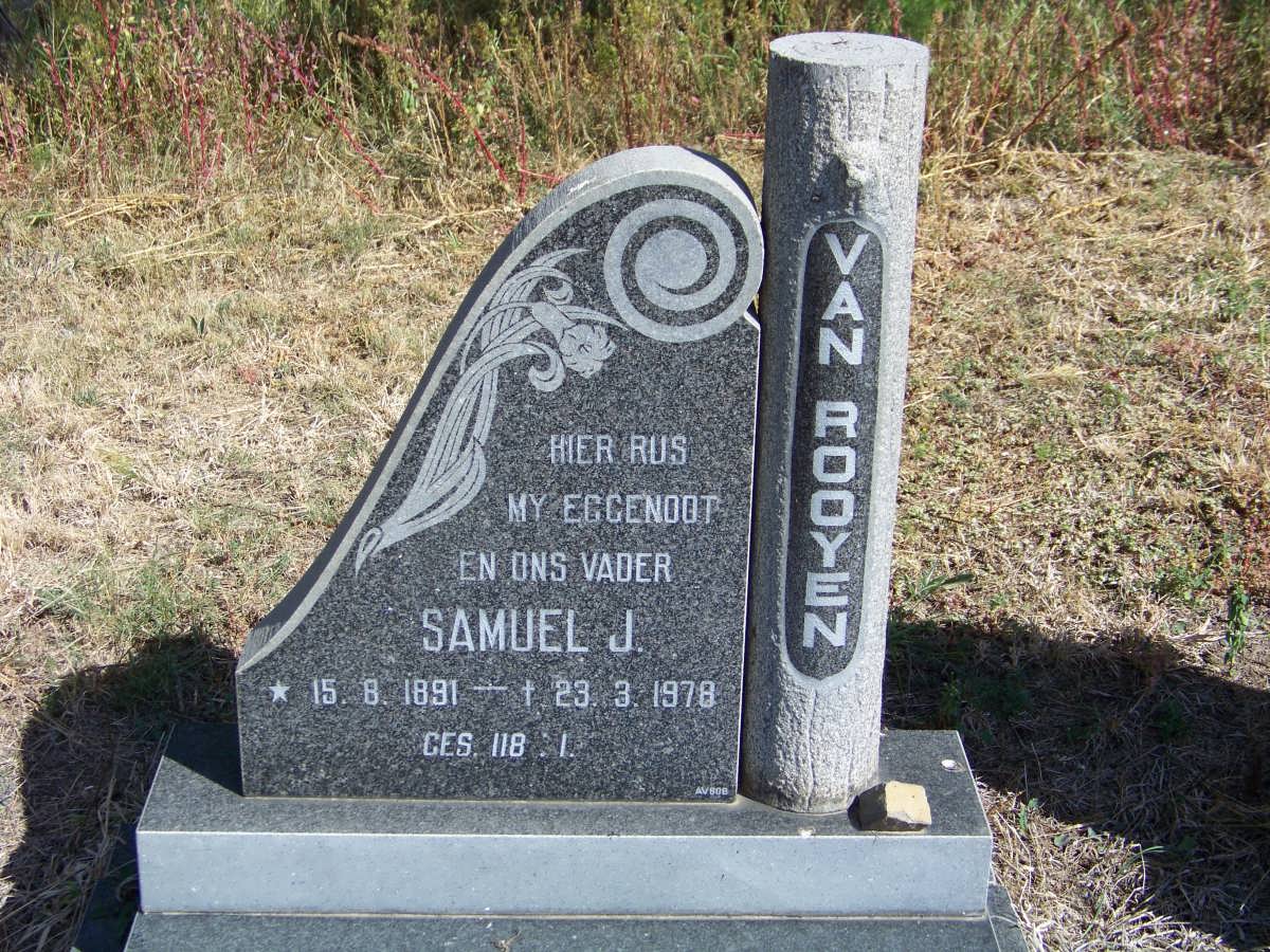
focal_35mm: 55
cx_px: 635
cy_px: 476
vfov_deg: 26.6
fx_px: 2018
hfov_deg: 34.9
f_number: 3.2
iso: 64
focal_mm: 9.36
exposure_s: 1/640
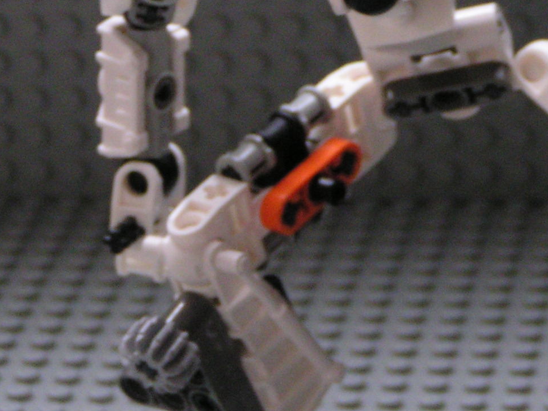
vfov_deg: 5.6
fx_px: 4196
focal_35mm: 265
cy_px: 23
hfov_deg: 7.5
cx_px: 383
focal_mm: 19.1
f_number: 3.5
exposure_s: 1/80
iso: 200
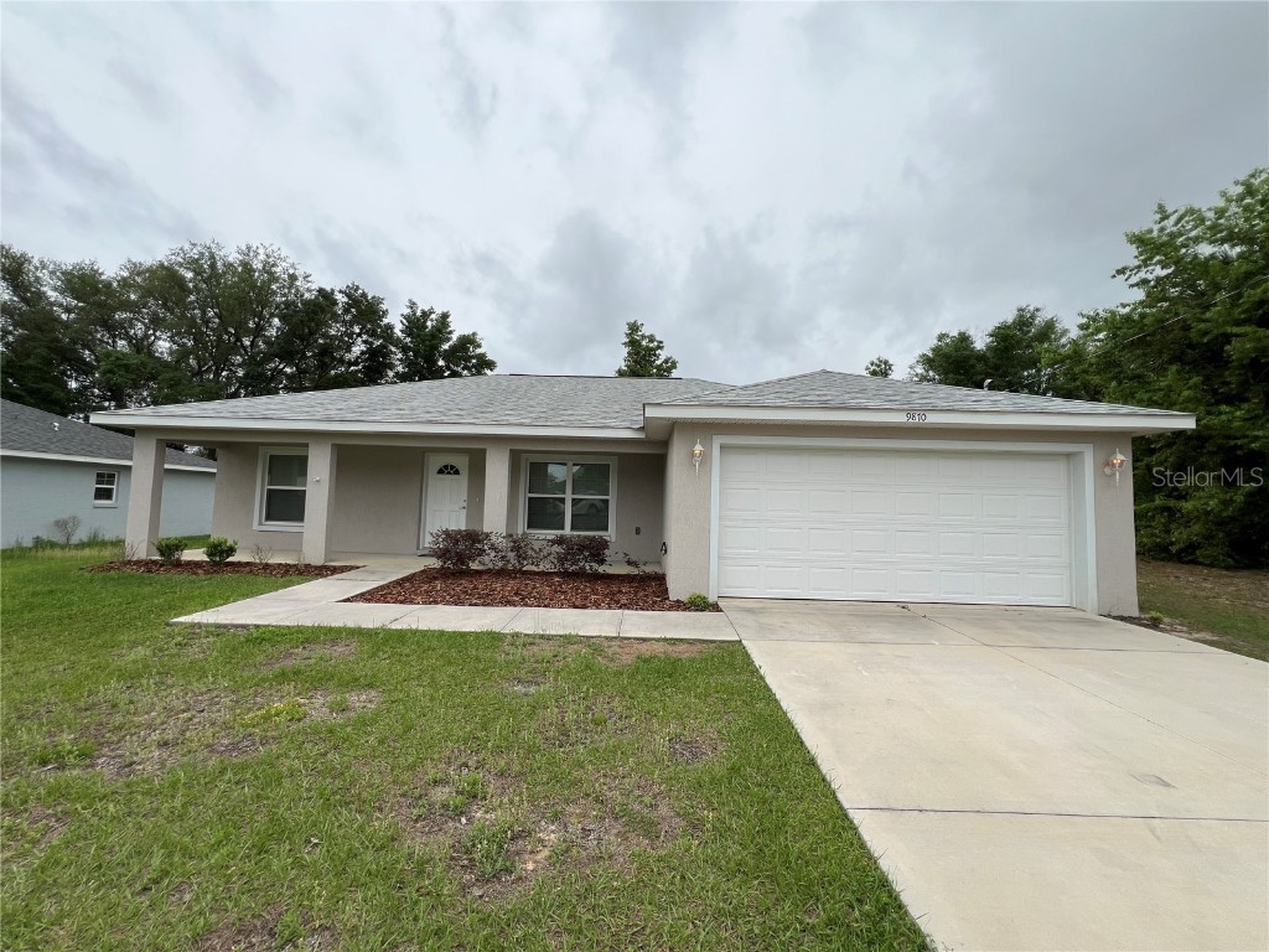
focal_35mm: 13
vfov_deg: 89.9
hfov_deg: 106.2
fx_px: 477
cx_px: 634
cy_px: 476
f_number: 1.8
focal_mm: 1.57
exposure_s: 1/1054
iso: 32
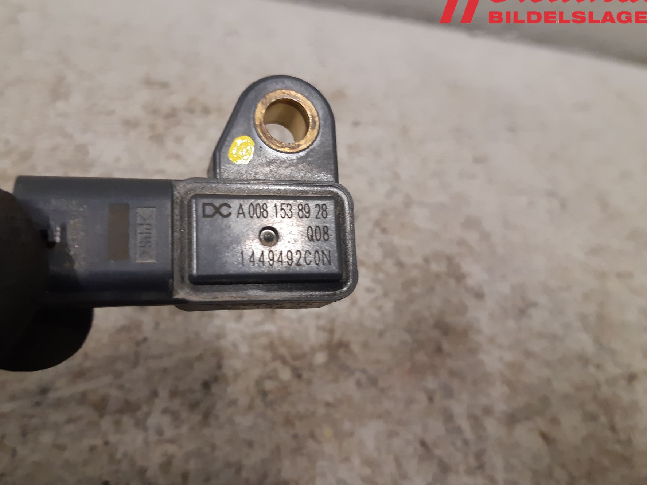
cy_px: 241
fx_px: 561
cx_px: 290
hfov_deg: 59.8
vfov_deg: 46.8
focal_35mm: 30
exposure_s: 1/50
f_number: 1.7
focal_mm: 3.93
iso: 200
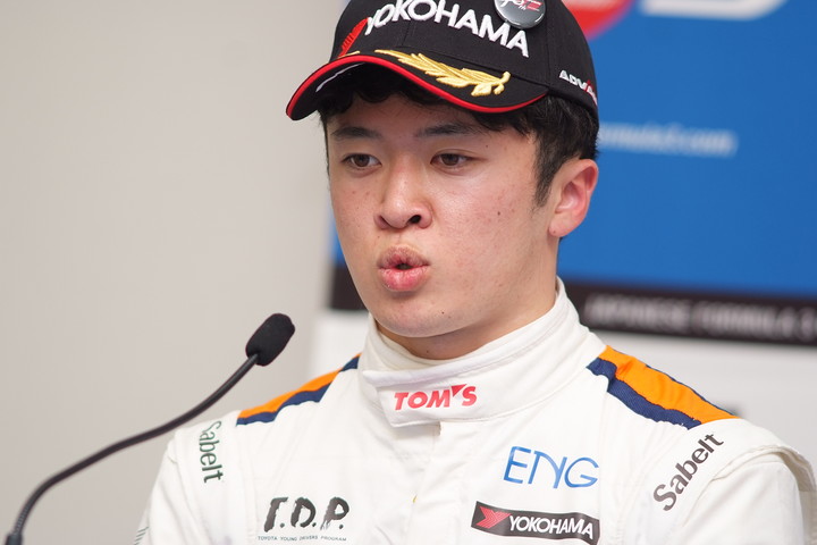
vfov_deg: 5.1
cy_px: 272
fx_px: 6127
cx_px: 408
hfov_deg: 7.6
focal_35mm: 270
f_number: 2.8
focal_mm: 180
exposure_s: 1/250
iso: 400
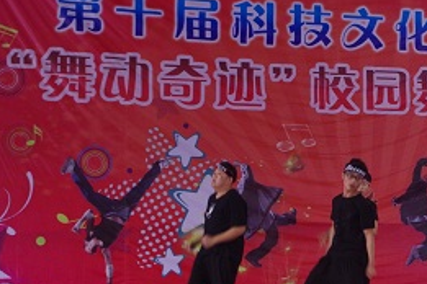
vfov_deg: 13.2
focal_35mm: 104
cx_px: 412
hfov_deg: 19.2
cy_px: 177
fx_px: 1233
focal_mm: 32.5
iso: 1000
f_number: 5.6
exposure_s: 1/30
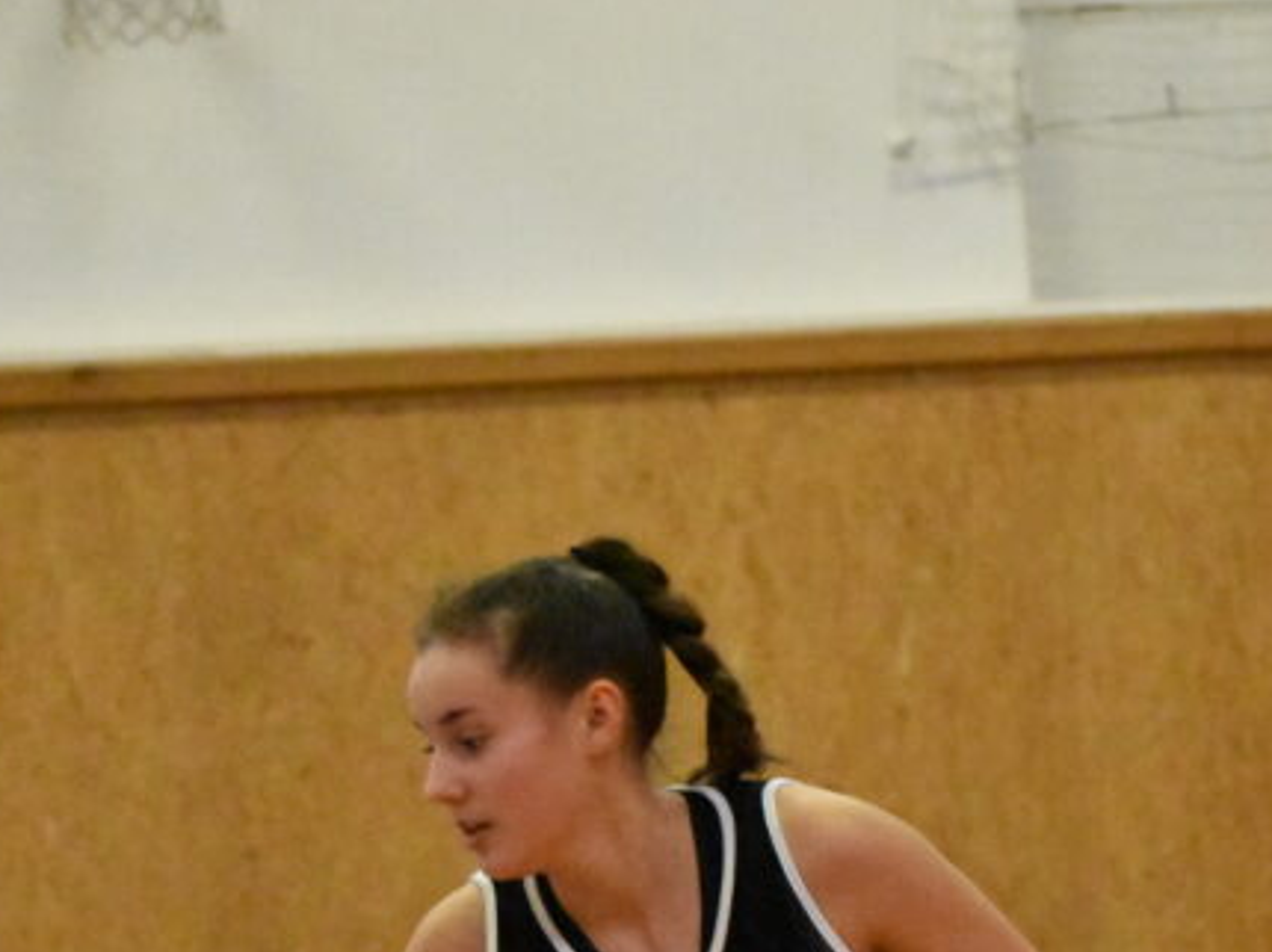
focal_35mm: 337
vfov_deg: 4.4
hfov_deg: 5.9
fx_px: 12376
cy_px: 998
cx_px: 760
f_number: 4.8
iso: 14400
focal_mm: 98
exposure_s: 1/800
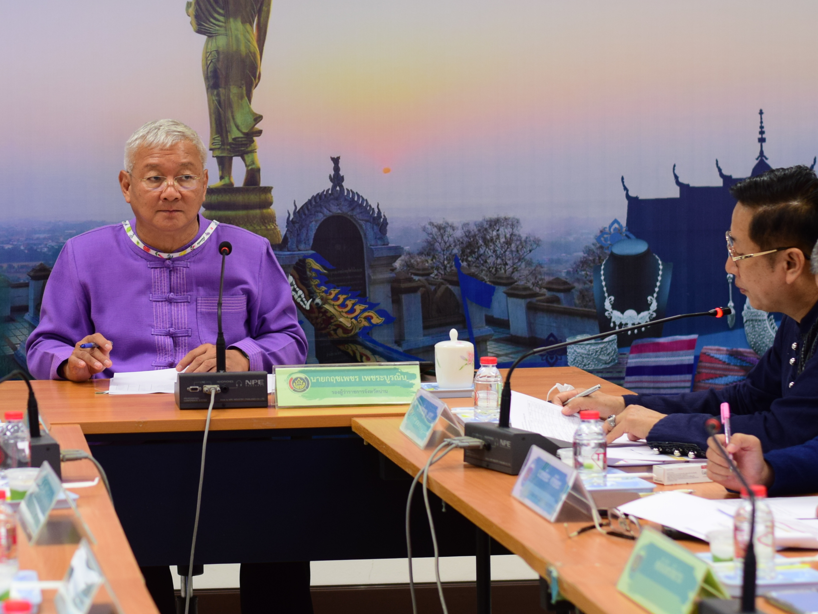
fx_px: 2788
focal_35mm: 118
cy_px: 200
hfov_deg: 16.6
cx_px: 194
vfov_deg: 12.5
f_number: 3.2
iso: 500
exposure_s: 1/100
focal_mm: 50
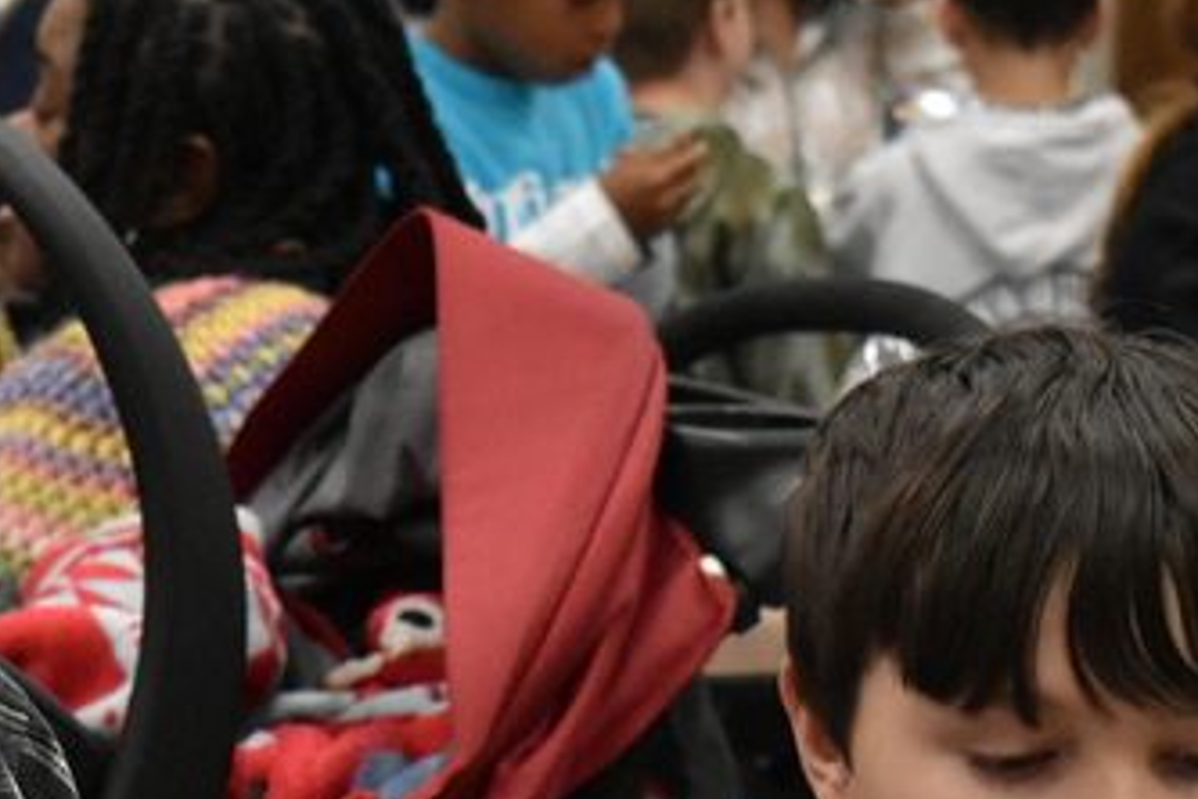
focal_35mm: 212
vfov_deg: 6.4
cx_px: 58
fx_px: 7054
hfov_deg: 9.7
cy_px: 1013
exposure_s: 1/125
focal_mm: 46
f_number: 5.3
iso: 4500
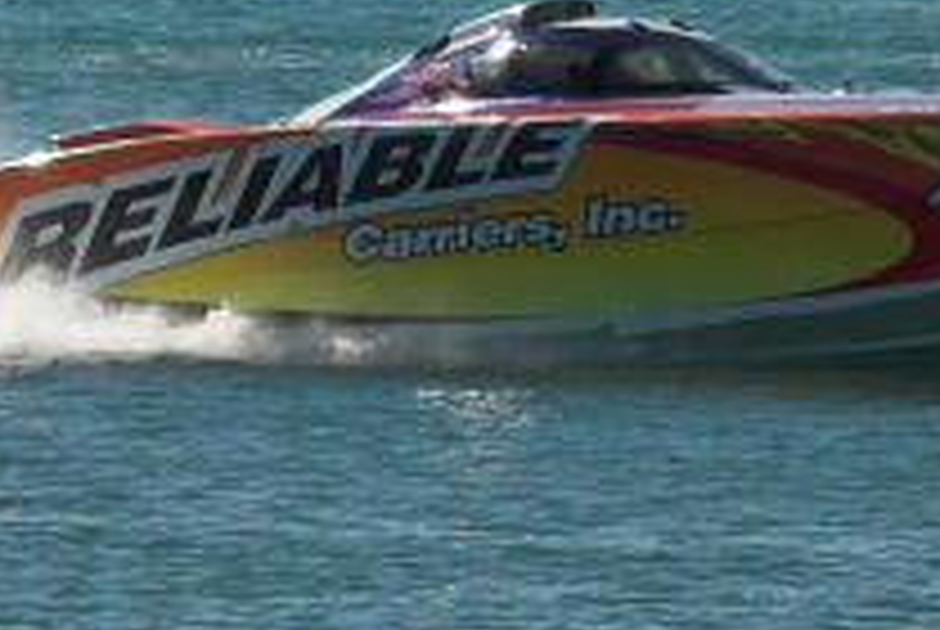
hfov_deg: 3.0
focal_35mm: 688
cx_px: 436
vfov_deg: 2.0
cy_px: 4
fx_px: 17990
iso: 200
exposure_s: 1/640
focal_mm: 160
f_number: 11
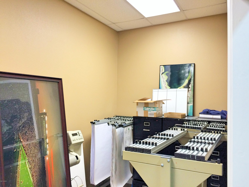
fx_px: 209
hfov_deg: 61.7
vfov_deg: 48.2
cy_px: 94
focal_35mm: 29
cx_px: 124
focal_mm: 4.15
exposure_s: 1/30
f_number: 2.2
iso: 50
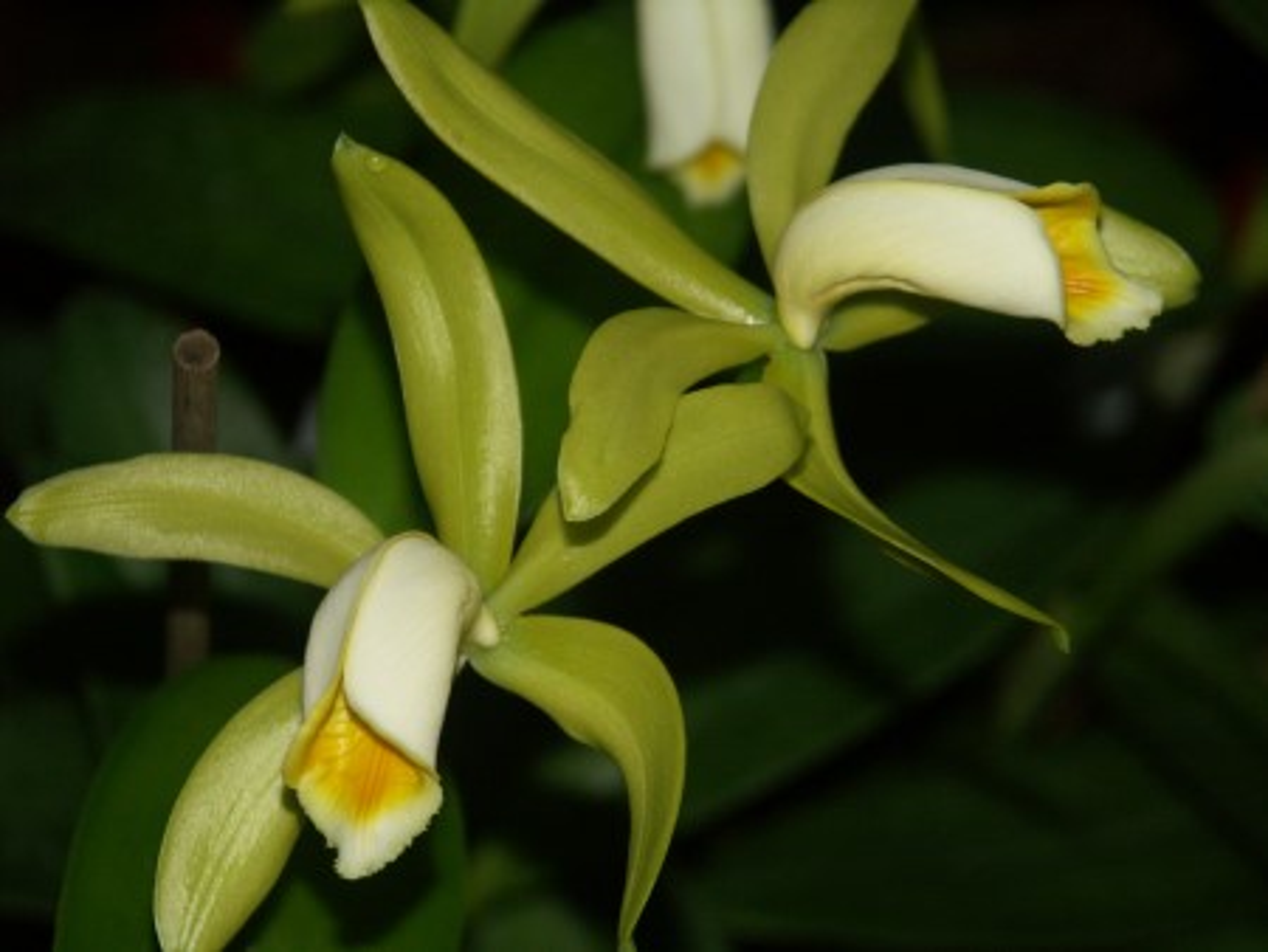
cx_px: 634
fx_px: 7330
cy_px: 476
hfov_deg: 9.9
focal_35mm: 200
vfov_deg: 7.4
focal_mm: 50.8
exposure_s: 1/200
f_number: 3.5
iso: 125
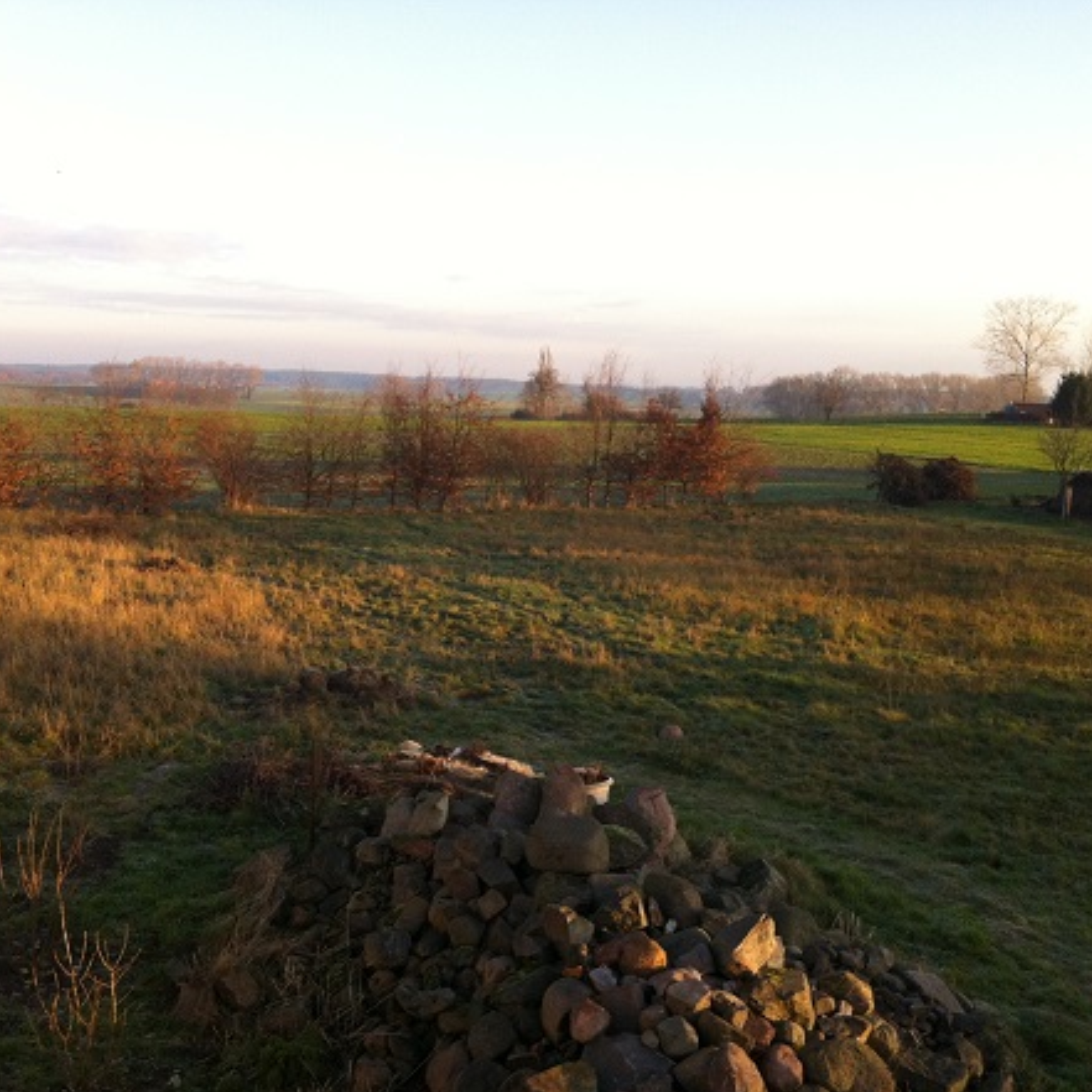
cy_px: 550
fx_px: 1499
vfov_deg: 40.0
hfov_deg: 40.0
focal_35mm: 42
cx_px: 513
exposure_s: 1/247
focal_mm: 3.85
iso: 80
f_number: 2.8
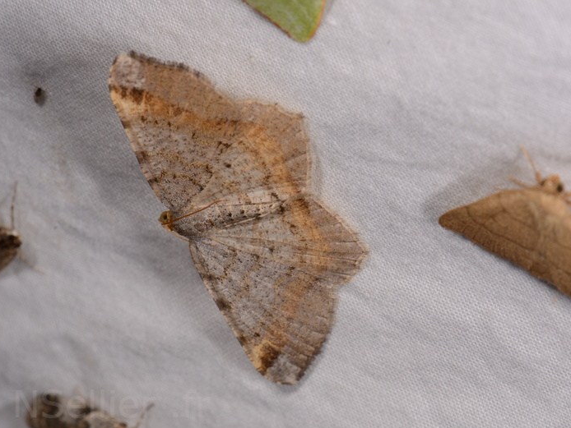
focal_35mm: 140
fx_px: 2303
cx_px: 277
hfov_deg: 14.1
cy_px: 214
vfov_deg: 10.6
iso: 100
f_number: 25
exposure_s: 1/60
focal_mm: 85
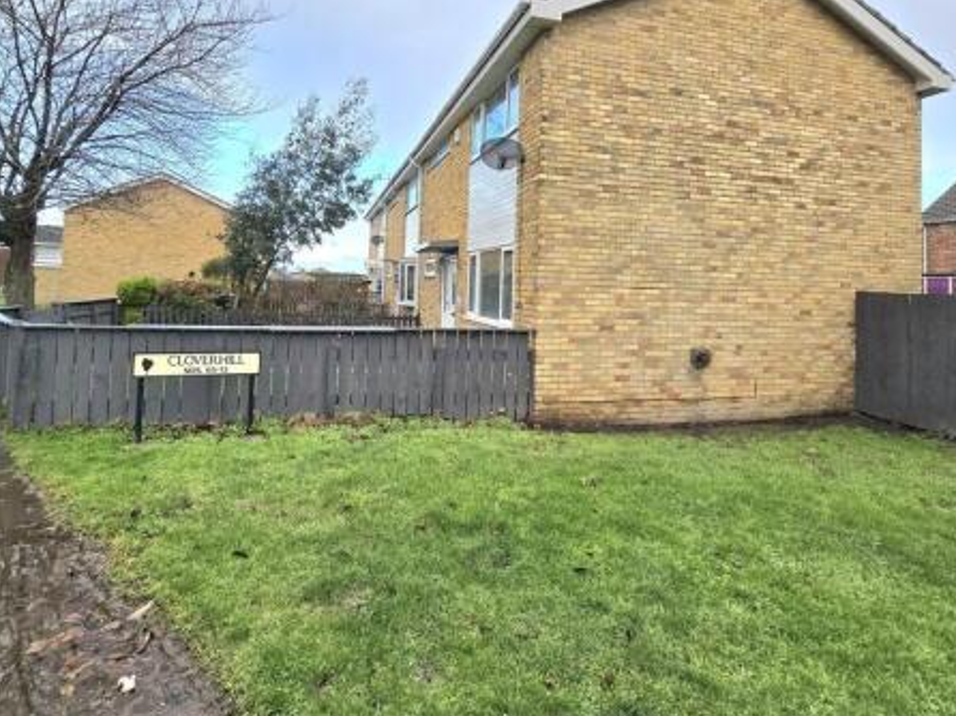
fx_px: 469
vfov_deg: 73.1
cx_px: 449
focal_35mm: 17
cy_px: 258
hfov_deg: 91.0
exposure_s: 1/189
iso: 50
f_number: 2.2
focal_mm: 2.2
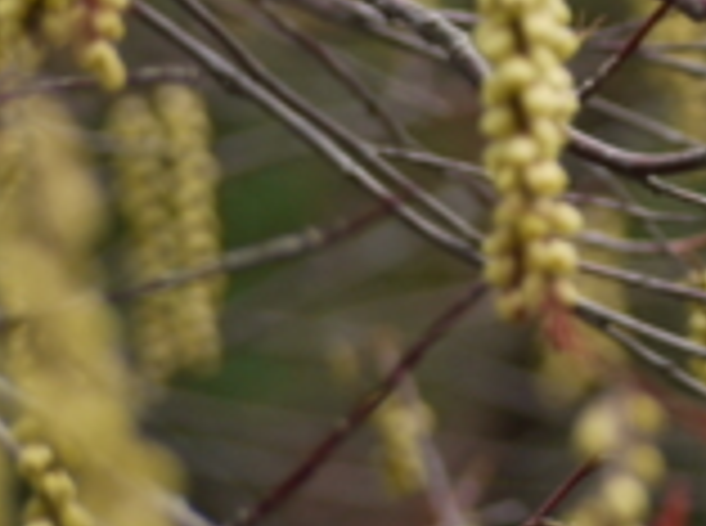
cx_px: 1646
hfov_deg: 2.1
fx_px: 18924
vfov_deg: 1.6
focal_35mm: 930
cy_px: -85
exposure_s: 1/250
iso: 100
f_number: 5
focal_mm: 91
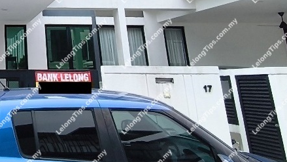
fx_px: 358
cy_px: -72
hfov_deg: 38.9
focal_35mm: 47
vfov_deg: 21.7
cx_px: 3
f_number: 2.2
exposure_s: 1/3922
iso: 50
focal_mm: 1.65
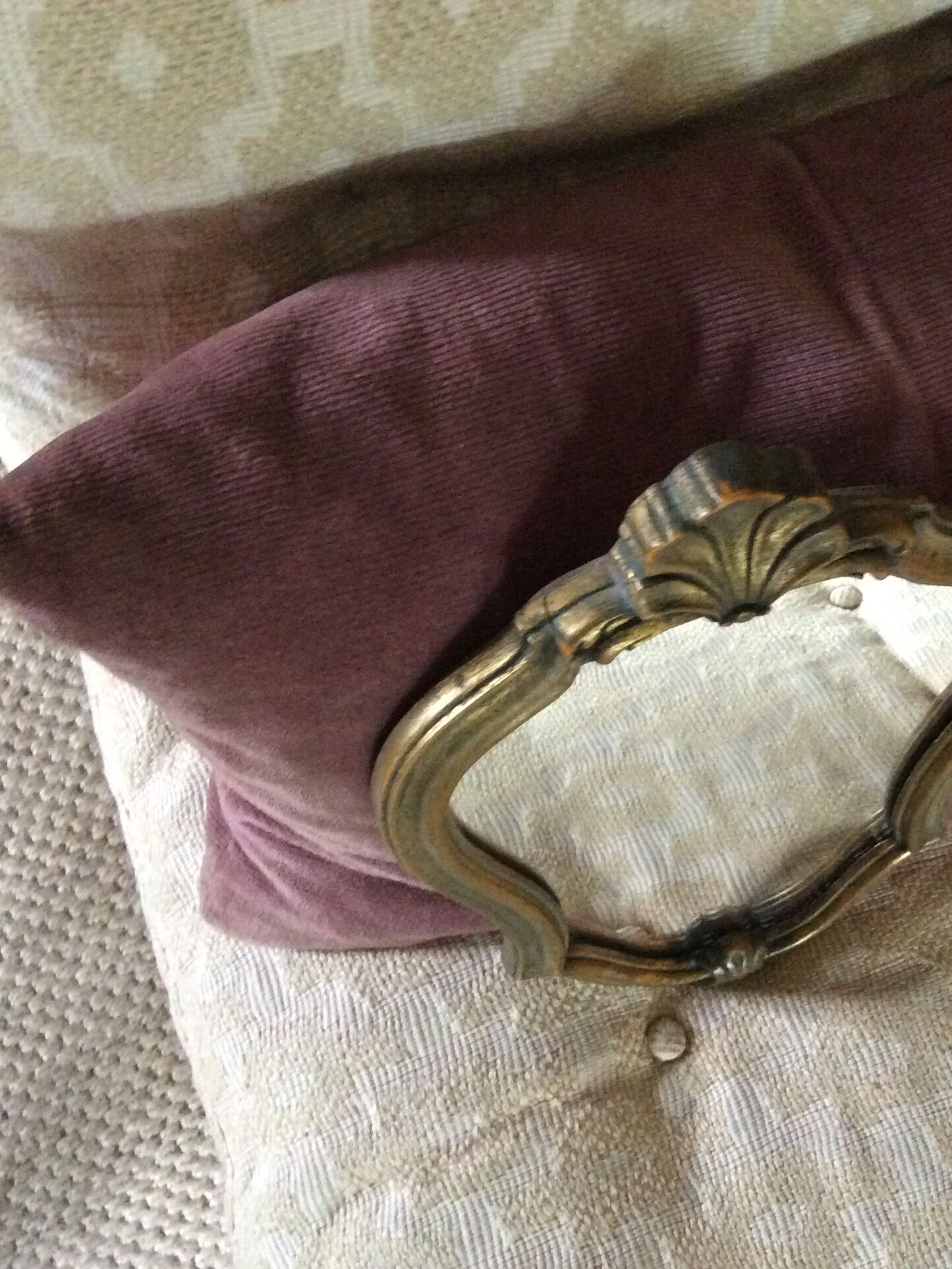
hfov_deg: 33.4
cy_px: 637
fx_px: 1576
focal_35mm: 43
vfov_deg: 43.8
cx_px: 596
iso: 400
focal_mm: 3.3
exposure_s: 1/17
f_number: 2.4
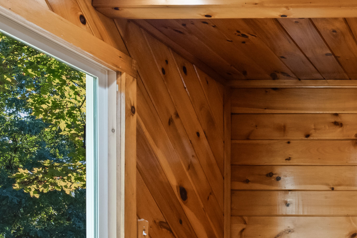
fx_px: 533
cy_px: 270
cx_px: 477
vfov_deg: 23.4
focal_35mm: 54
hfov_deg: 29.1
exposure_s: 1/10
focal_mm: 15.5
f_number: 11
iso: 1600
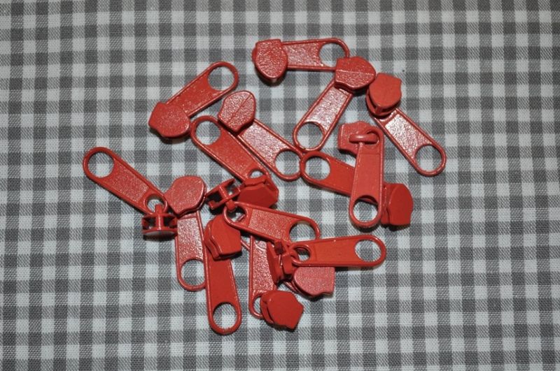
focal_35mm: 66
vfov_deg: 20.6
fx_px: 1025
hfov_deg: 30.6
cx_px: 280
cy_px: 186
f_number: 5.3
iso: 200
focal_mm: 44
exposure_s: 1/60
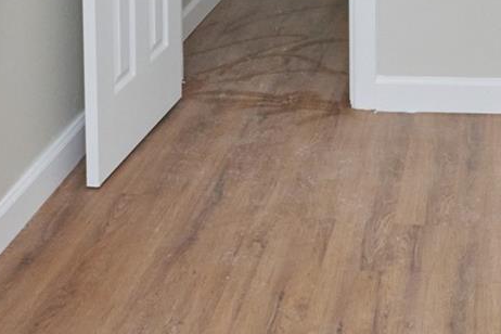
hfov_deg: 27.4
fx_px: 988
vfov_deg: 16.2
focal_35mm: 71
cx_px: 458
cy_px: -262
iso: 1600
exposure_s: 1/80
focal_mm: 16
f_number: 16
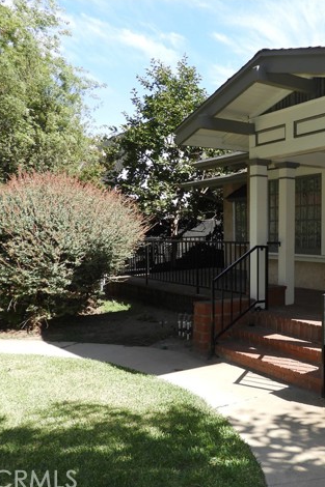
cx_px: 316
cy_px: 246
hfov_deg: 35.6
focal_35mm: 34
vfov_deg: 55.8
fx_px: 461
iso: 100
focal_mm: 4.3
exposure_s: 1/500
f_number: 3.3
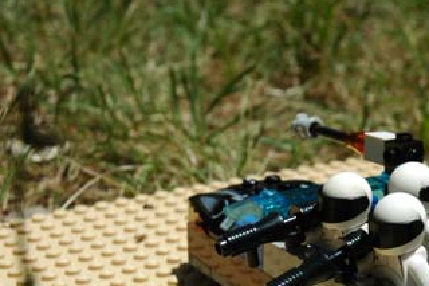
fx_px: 1358
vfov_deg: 11.9
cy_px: 271
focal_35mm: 114
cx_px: 382
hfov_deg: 17.7
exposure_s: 1/800
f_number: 8
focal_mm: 38
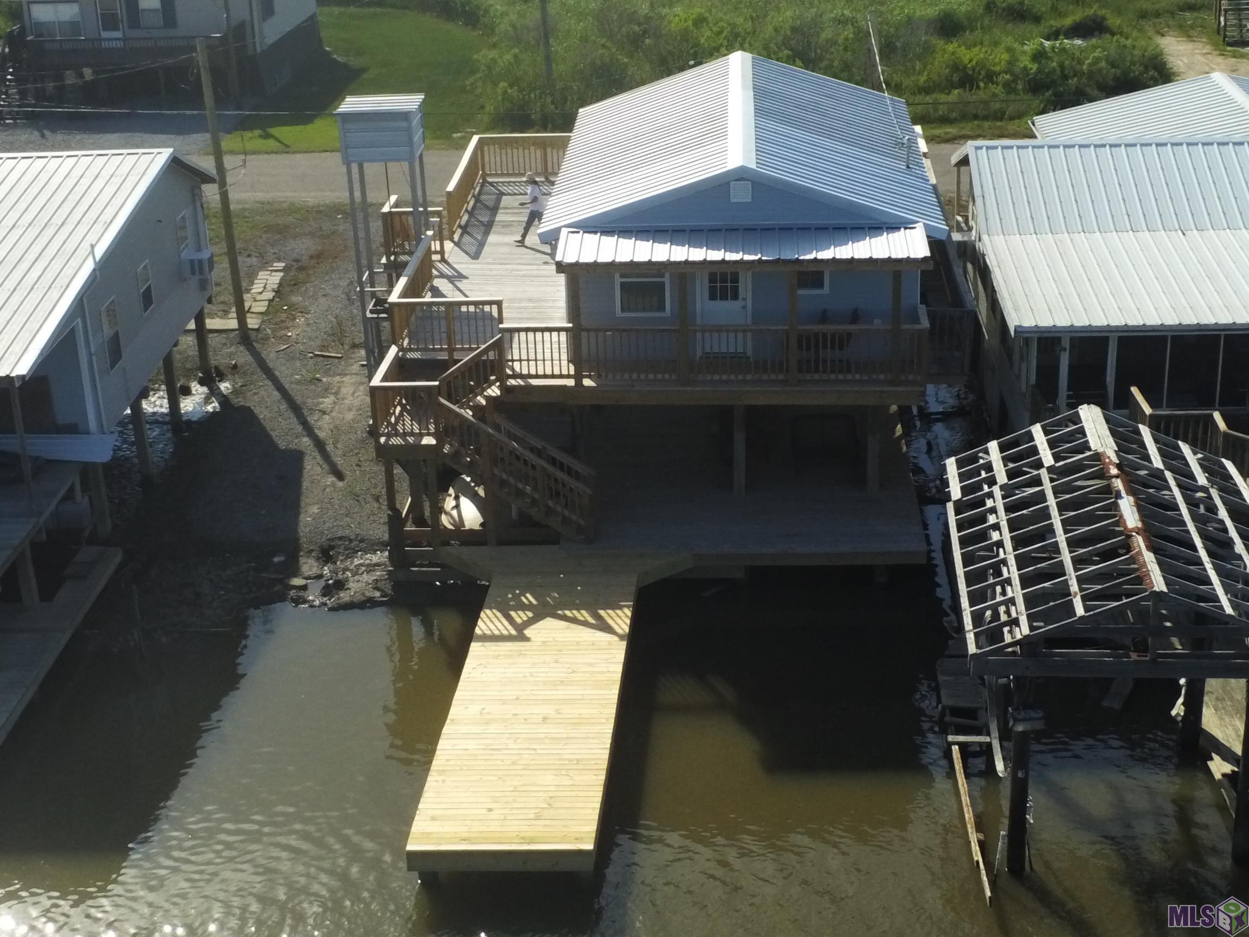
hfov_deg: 33.2
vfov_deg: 25.2
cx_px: 624
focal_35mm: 58
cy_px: 468
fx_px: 2093
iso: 116
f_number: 2.4
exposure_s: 1/1923
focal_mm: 4
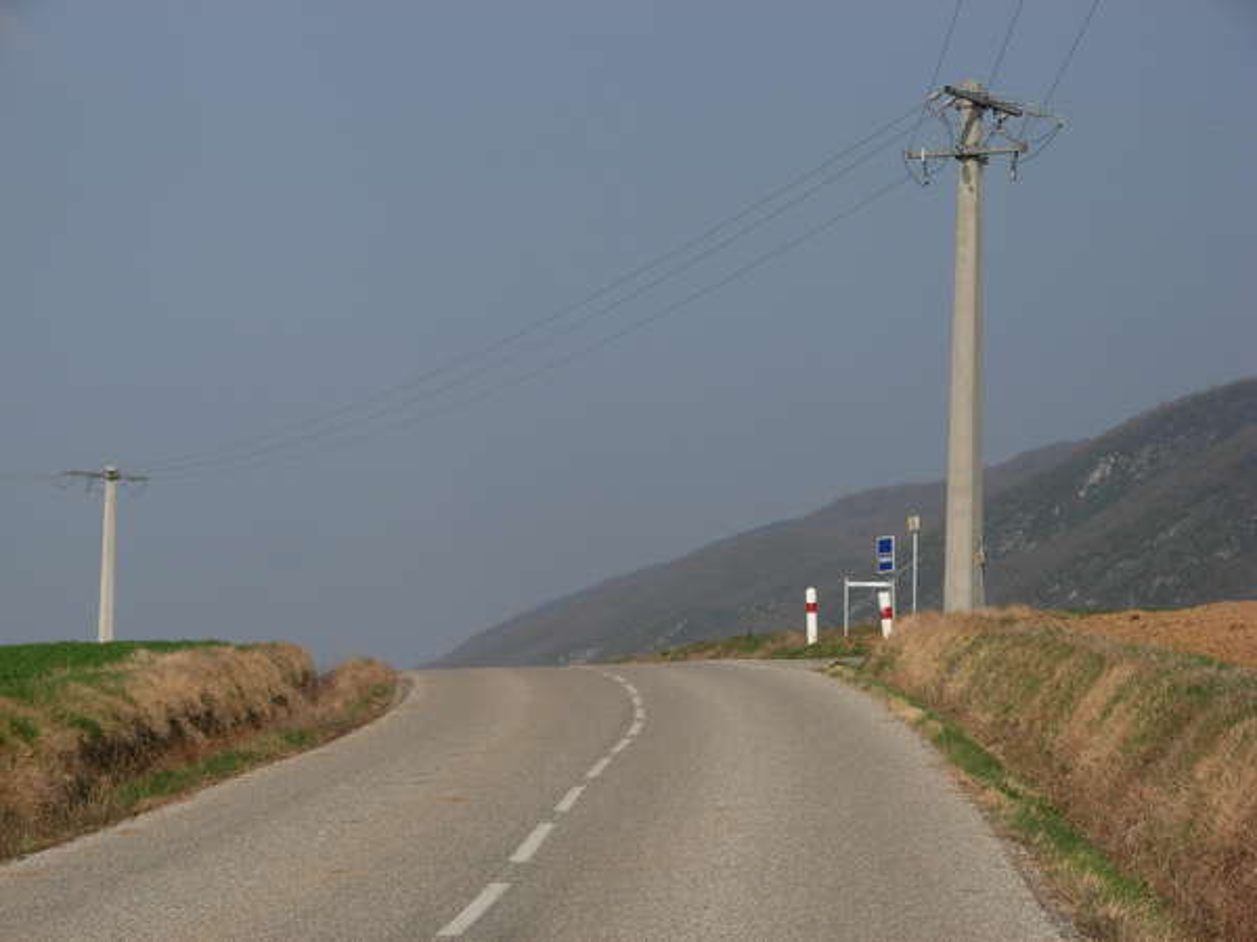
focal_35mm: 112
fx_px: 4067
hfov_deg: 17.6
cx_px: 628
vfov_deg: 13.2
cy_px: 471
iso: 79
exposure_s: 1/512
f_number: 7.1
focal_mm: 18.6
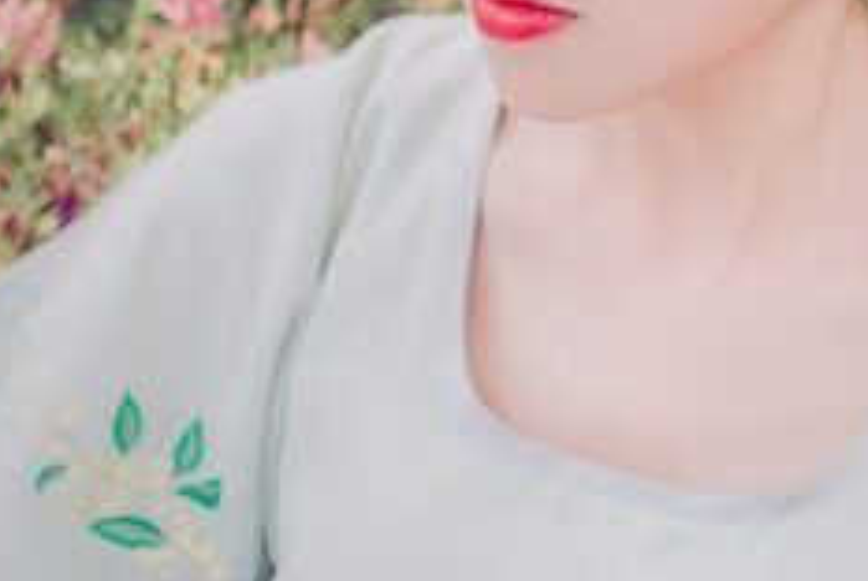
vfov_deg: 8.9
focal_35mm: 153
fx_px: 3694
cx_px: 1252
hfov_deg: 12.8
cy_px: 11
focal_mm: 35
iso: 100
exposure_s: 1/2500
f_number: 1.4
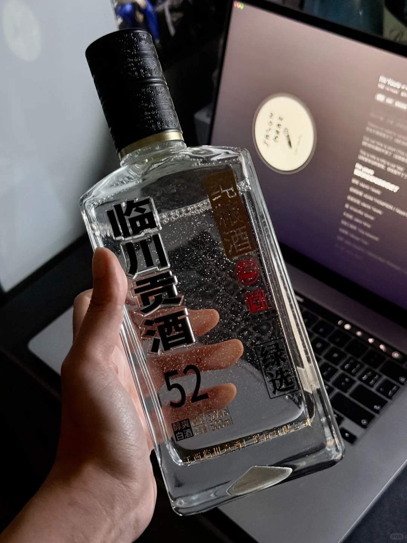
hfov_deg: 30.3
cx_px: 204
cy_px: 272
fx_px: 752
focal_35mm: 48
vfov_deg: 39.7
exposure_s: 1/50
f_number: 1.78
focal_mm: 6.76
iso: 200
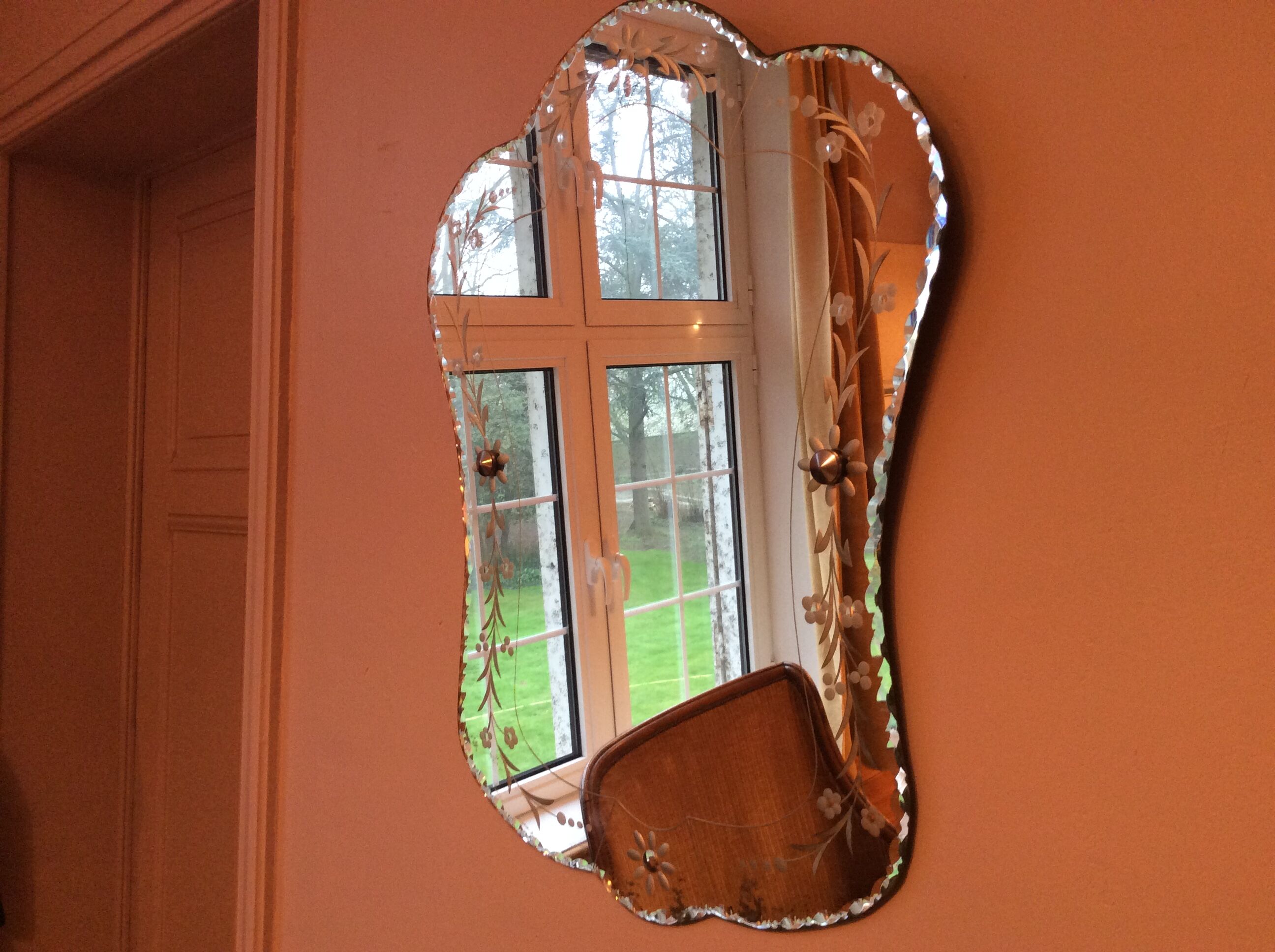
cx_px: 638
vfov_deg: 44.1
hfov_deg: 56.9
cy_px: 476
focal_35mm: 32
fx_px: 1177
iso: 125
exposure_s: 1/25
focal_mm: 3.3
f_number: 2.4
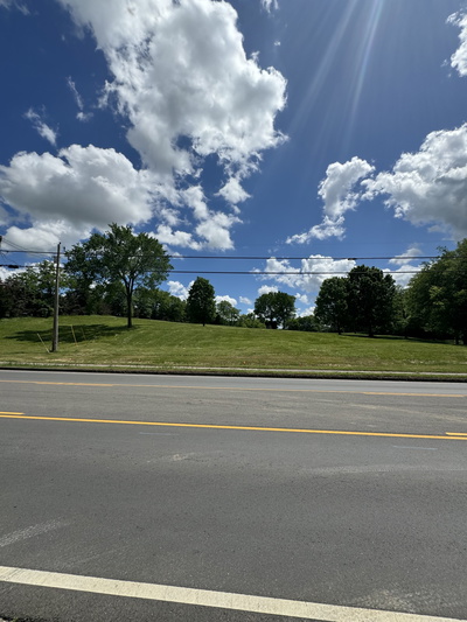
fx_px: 252
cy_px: 311
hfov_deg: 85.7
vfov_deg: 102.1
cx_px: 234
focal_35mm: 14
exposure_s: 1/3906
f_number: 2.2
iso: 50
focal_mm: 2.22
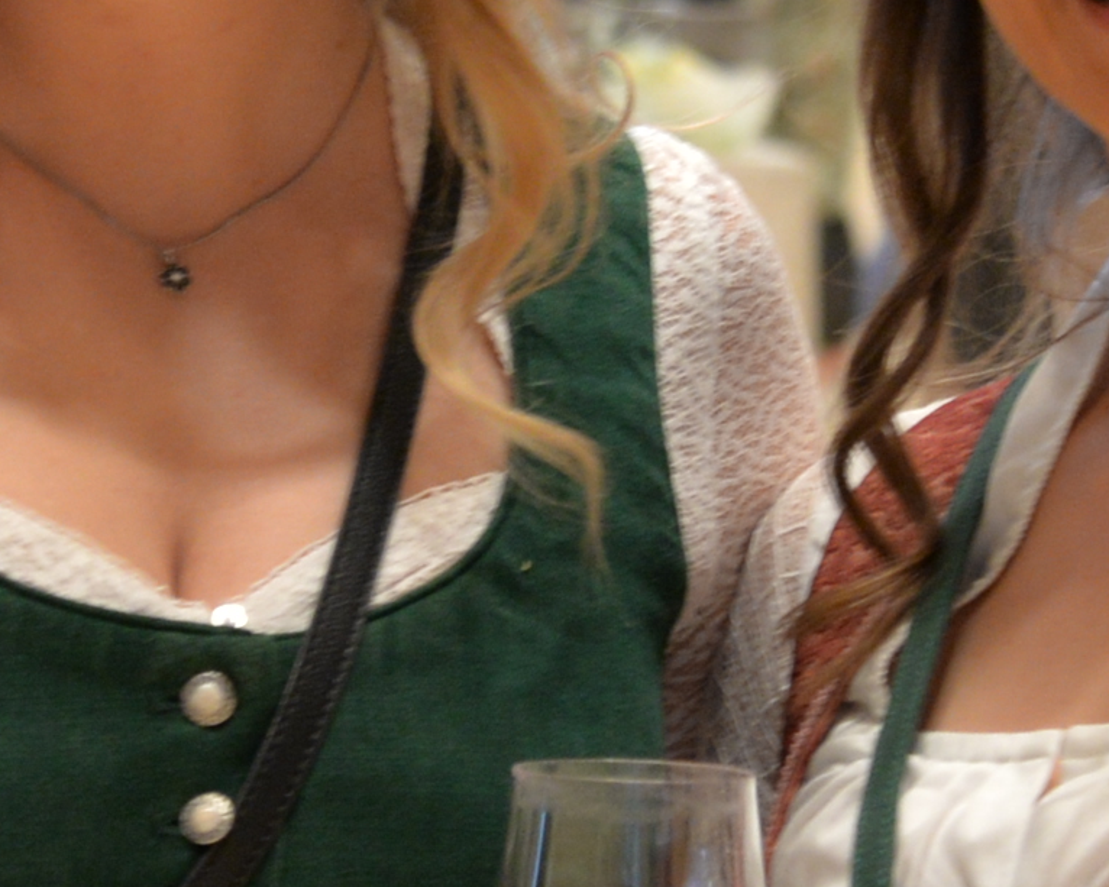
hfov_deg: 8.7
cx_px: 349
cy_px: 326
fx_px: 7255
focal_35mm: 221
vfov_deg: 7.0
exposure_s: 1/30
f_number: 4.2
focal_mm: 40
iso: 800
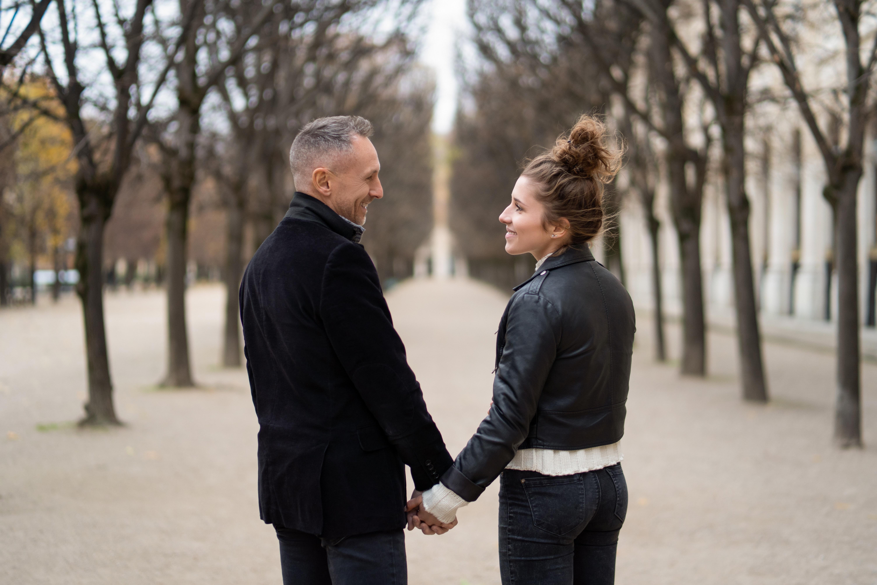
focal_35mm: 50
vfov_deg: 27.0
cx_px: 438
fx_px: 1218
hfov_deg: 39.6
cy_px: 292
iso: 500
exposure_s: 1/500
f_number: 1.4
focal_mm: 50
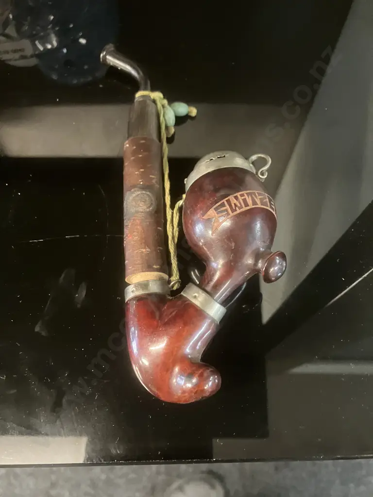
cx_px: 186
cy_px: 248
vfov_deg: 63.4
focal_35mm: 28
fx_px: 402
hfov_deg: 49.7
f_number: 1.8
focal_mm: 3.99
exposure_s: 1/25
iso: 640
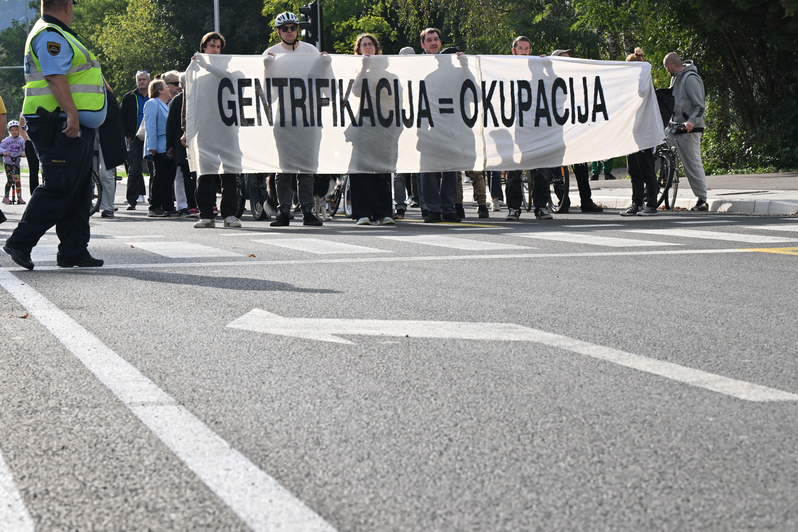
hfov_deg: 16.6
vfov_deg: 11.1
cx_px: 329
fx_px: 2726
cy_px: 213
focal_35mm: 123
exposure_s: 1/1000
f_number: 11
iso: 1250
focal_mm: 96
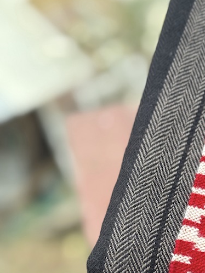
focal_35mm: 96
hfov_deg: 15.1
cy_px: 261
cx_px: 204
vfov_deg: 19.9
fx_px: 757
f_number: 1.78
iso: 64
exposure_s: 1/269
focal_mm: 6.76
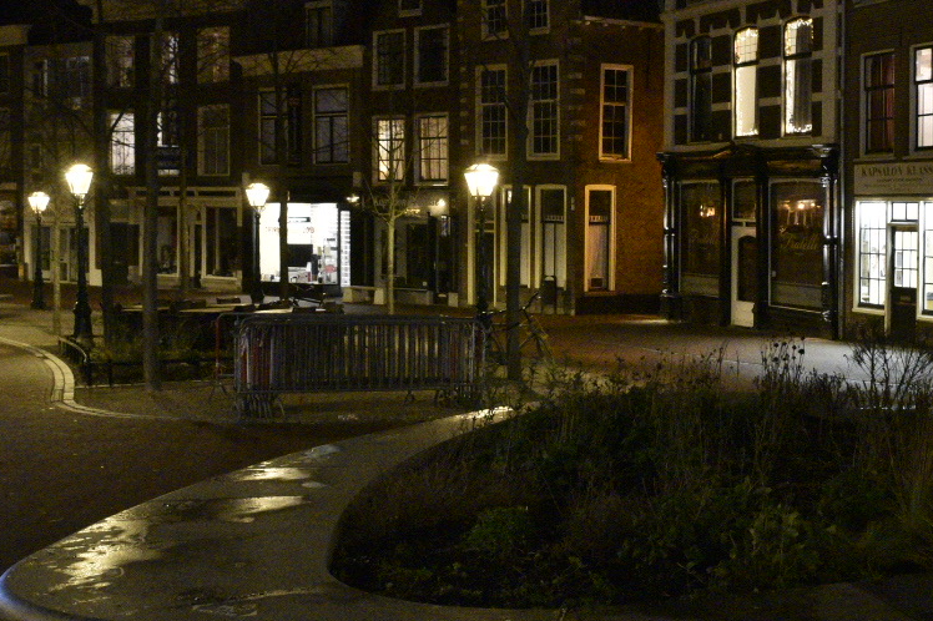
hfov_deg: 36.8
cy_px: 261
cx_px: 760
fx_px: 1347
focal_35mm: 52
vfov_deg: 25.9
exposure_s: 1/15
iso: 12800
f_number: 10
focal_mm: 24
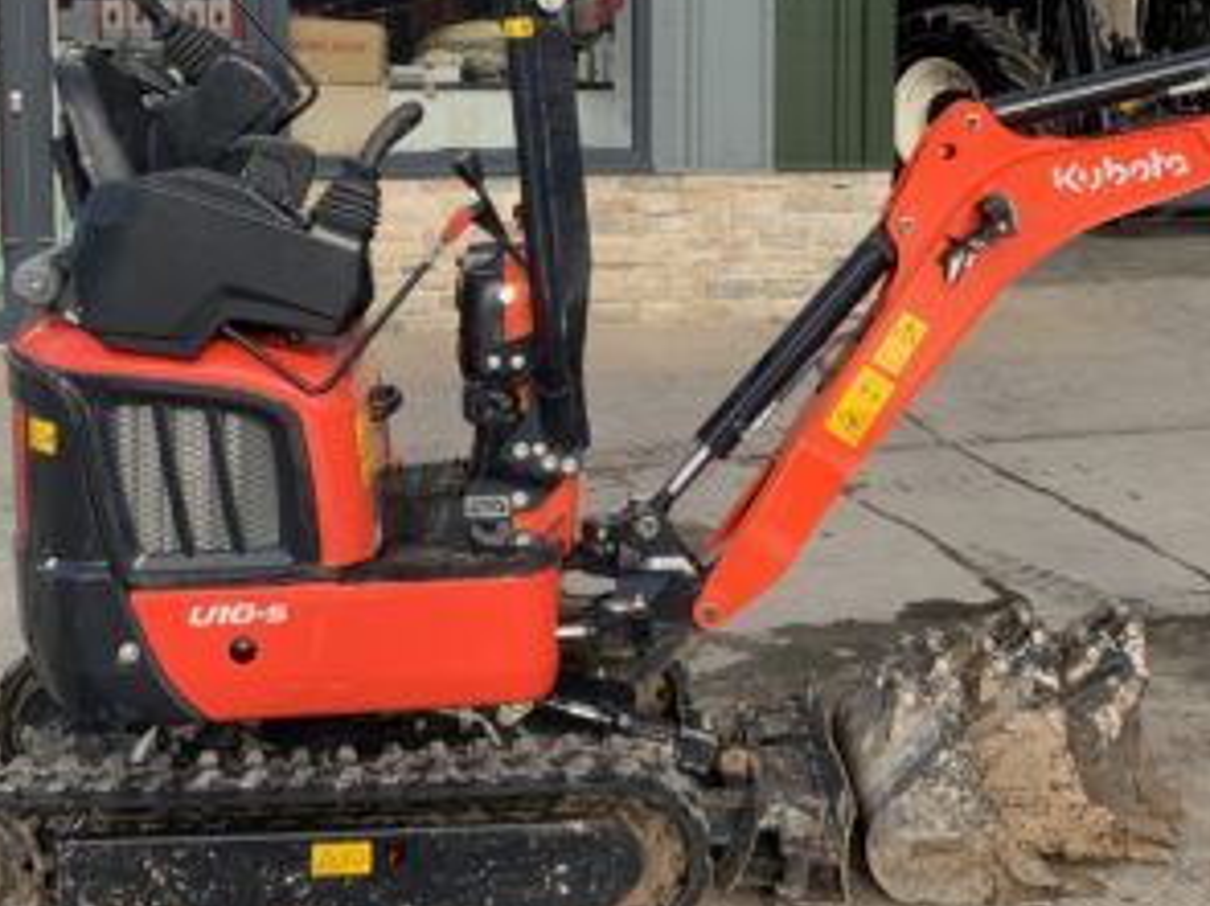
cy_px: 168
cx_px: 824
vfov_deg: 22.9
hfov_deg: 30.5
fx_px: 2201
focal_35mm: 63
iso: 16
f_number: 1.8
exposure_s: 1/556
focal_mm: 3
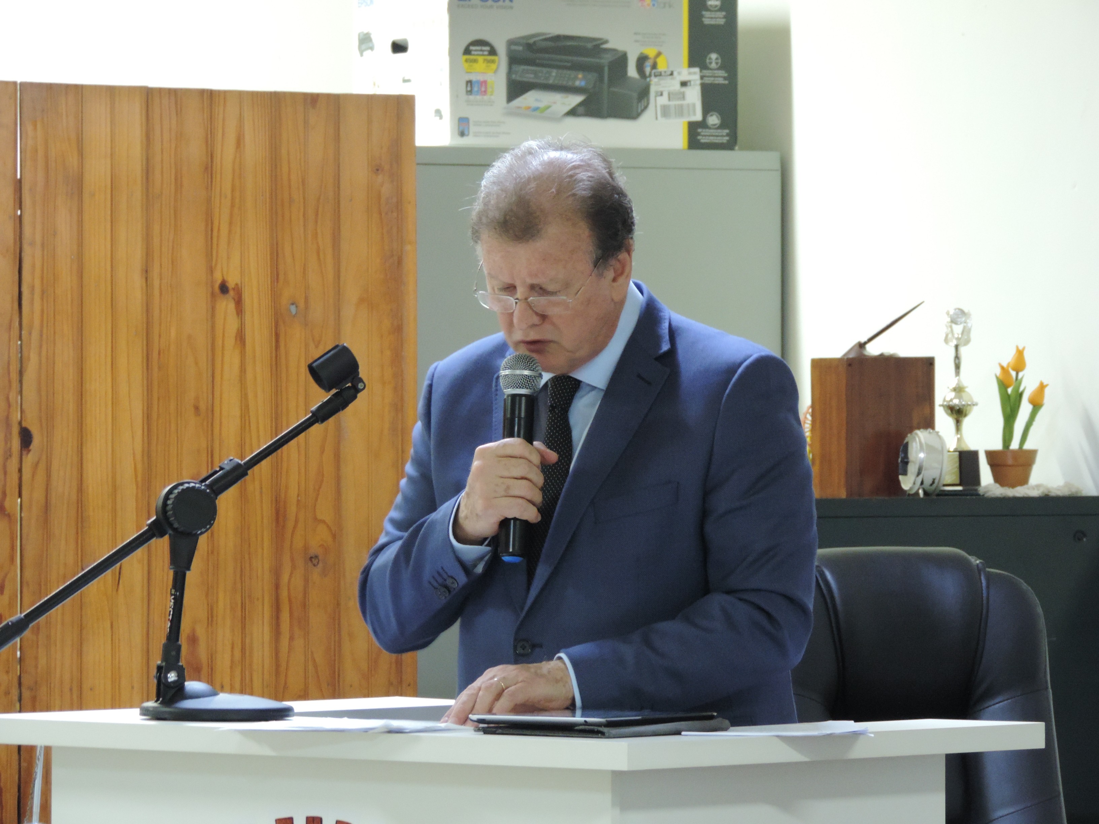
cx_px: 550
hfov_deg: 8.8
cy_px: 412
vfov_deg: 6.6
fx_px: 7143
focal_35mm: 225
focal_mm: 40.1
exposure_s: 1/6
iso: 800
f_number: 4.6
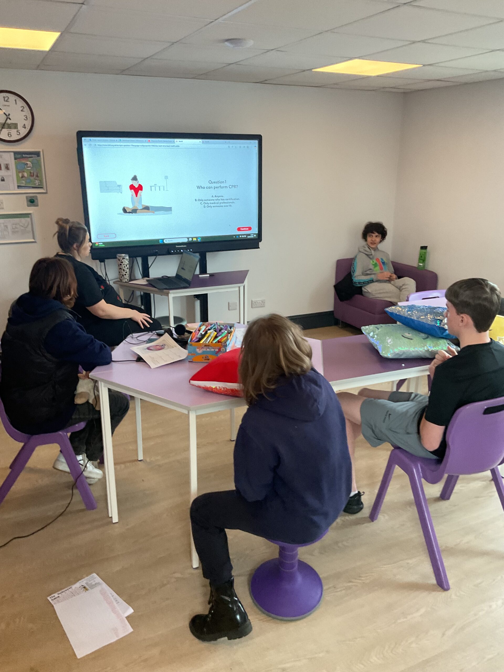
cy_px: 336
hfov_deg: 48.2
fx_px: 563
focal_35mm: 29
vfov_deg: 61.7
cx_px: 252
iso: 160
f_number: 1.8
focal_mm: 3
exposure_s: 1/60
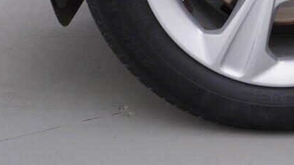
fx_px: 741
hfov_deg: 21.7
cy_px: -39
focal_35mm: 95
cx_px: 285
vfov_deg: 12.4
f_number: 4
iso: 125
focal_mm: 24
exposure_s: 1/80
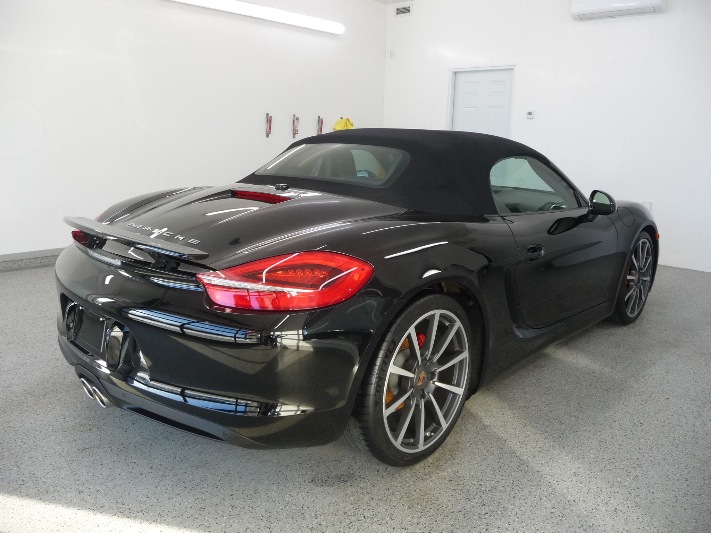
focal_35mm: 28
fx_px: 575
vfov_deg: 49.7
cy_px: 266
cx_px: 356
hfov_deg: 63.4
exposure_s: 1/50
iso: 100
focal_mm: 4.7
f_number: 3.3
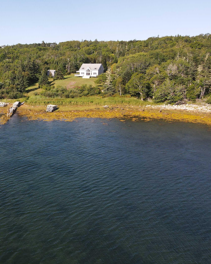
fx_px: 265
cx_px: 25
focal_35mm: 34
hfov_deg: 40.4
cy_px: 121
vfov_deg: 52.8
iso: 100
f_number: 2.8
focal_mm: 4.5
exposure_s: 1/400
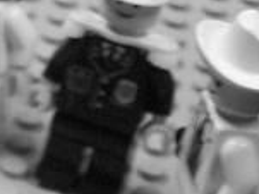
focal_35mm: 166
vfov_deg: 8.9
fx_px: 1241
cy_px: 138
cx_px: -296
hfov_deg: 10.7
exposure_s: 1/40
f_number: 2.7
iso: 160
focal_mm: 6
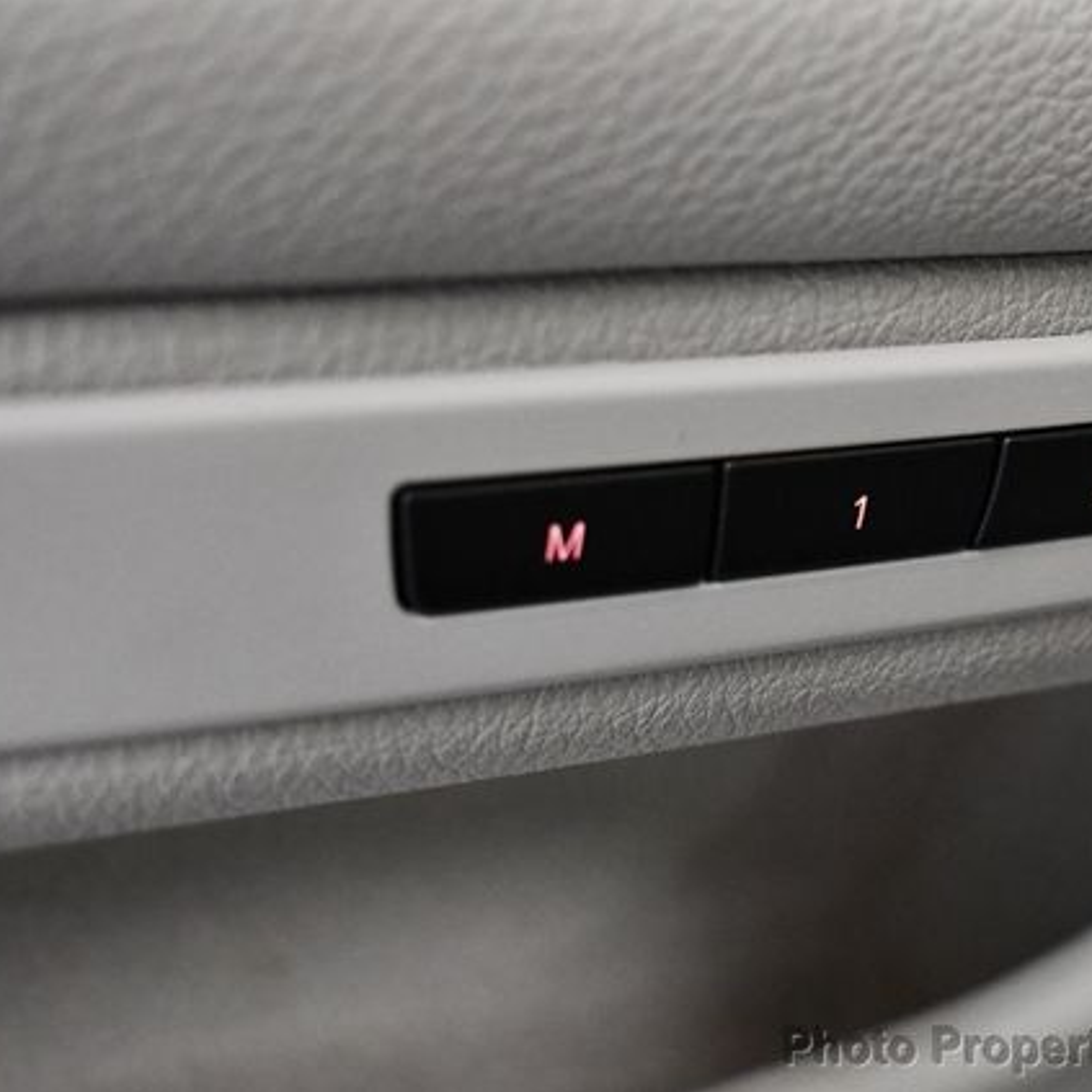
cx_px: 751
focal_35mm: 67
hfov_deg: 25.6
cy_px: 545
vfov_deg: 25.7
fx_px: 2391
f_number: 4
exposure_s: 1/100
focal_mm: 26
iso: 3200
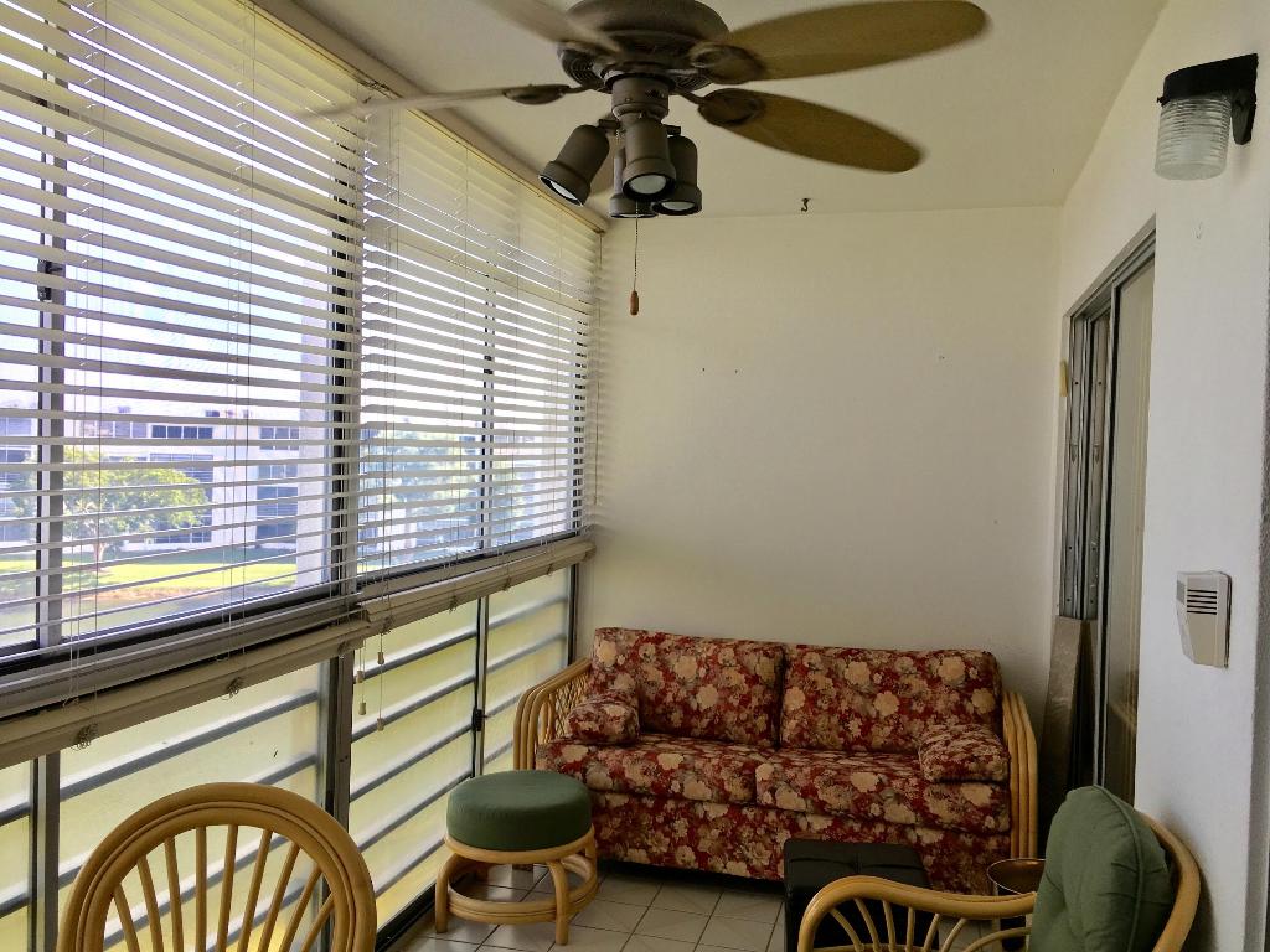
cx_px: 635
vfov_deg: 48.2
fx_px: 1064
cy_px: 476
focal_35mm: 29
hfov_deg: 61.7
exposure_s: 1/160
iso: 25
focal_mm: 4.15
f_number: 2.2
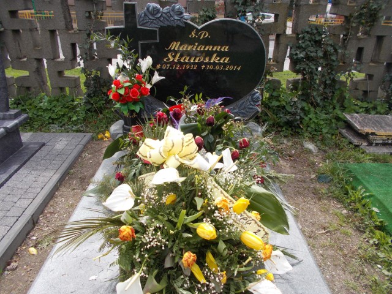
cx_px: 196
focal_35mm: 26
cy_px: 147
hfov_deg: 67.3
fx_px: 294
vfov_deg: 53.1
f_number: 3.2
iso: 80
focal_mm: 4.6
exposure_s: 1/500
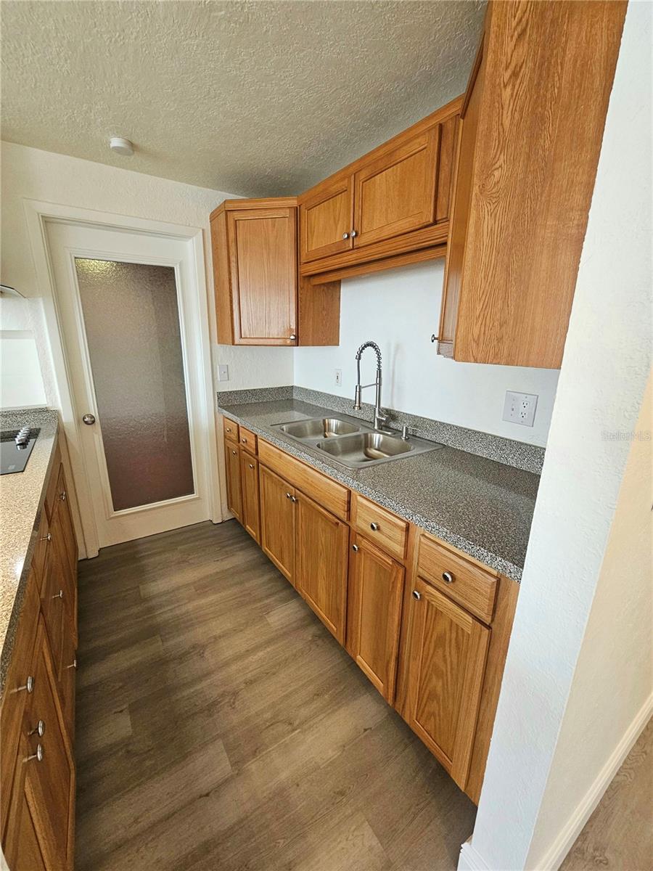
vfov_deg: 106.2
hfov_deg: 89.9
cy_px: 436
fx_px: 327
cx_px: 326
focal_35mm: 13
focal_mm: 2.2
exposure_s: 1/60.2
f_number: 2.2
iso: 400
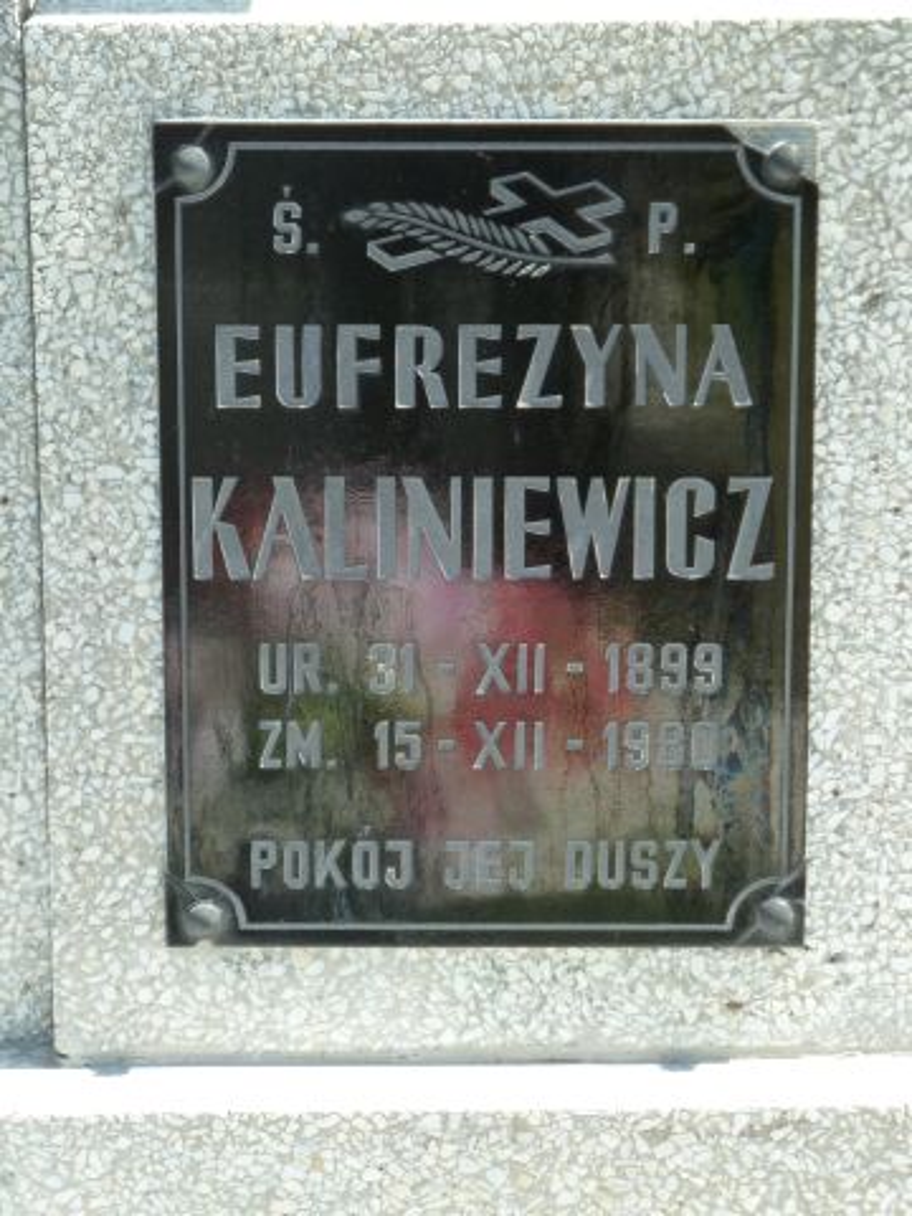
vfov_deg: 14.4
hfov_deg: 10.8
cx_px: 456
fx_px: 4813
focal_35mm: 137
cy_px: 608
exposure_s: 1/125
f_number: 4.5
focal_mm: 22.5
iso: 125
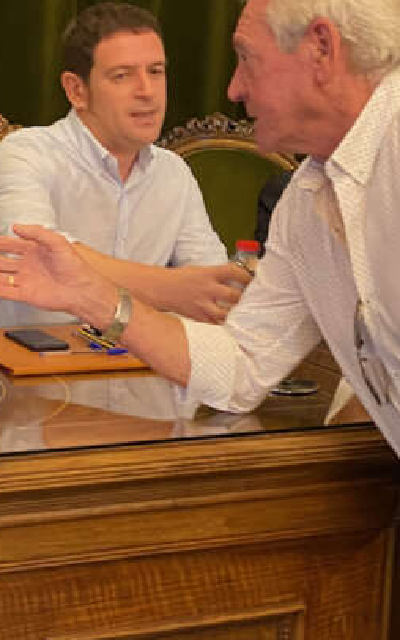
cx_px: 68
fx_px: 1255
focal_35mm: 72
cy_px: 259
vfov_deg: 28.5
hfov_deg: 17.9
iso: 320
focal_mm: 4.25
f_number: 1.8
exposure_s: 1/50
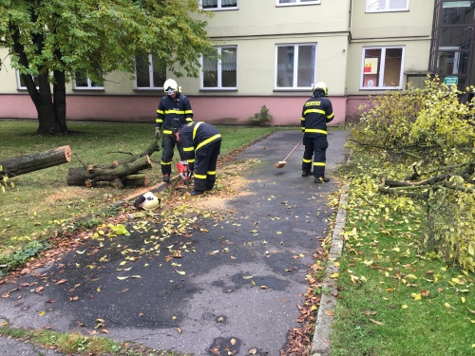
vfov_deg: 48.2
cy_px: 178
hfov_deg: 61.7
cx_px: 238
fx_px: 398
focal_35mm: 29
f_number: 2.2
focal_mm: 4.15
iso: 32
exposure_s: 1/100
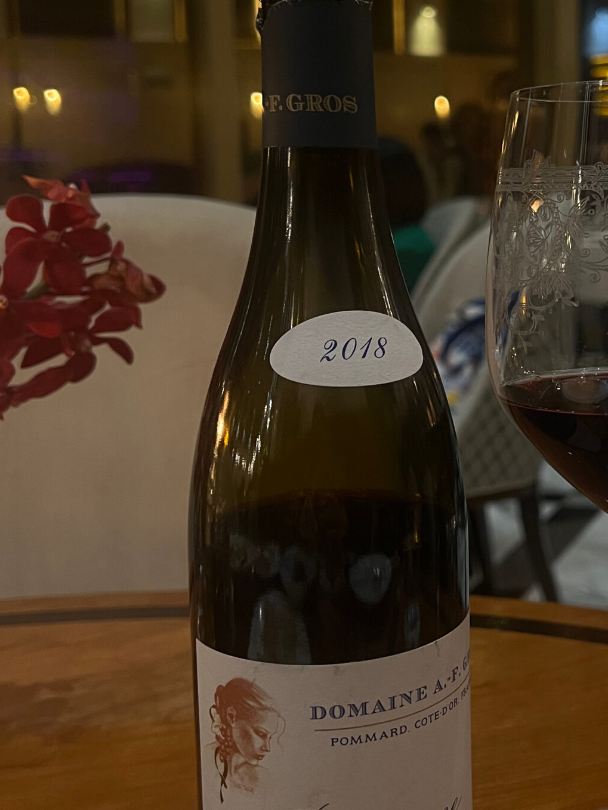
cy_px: 330
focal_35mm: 49
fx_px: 1147
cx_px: 508
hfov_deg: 28.9
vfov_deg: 38.8
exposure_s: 1/50
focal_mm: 5.7
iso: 200
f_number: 1.5
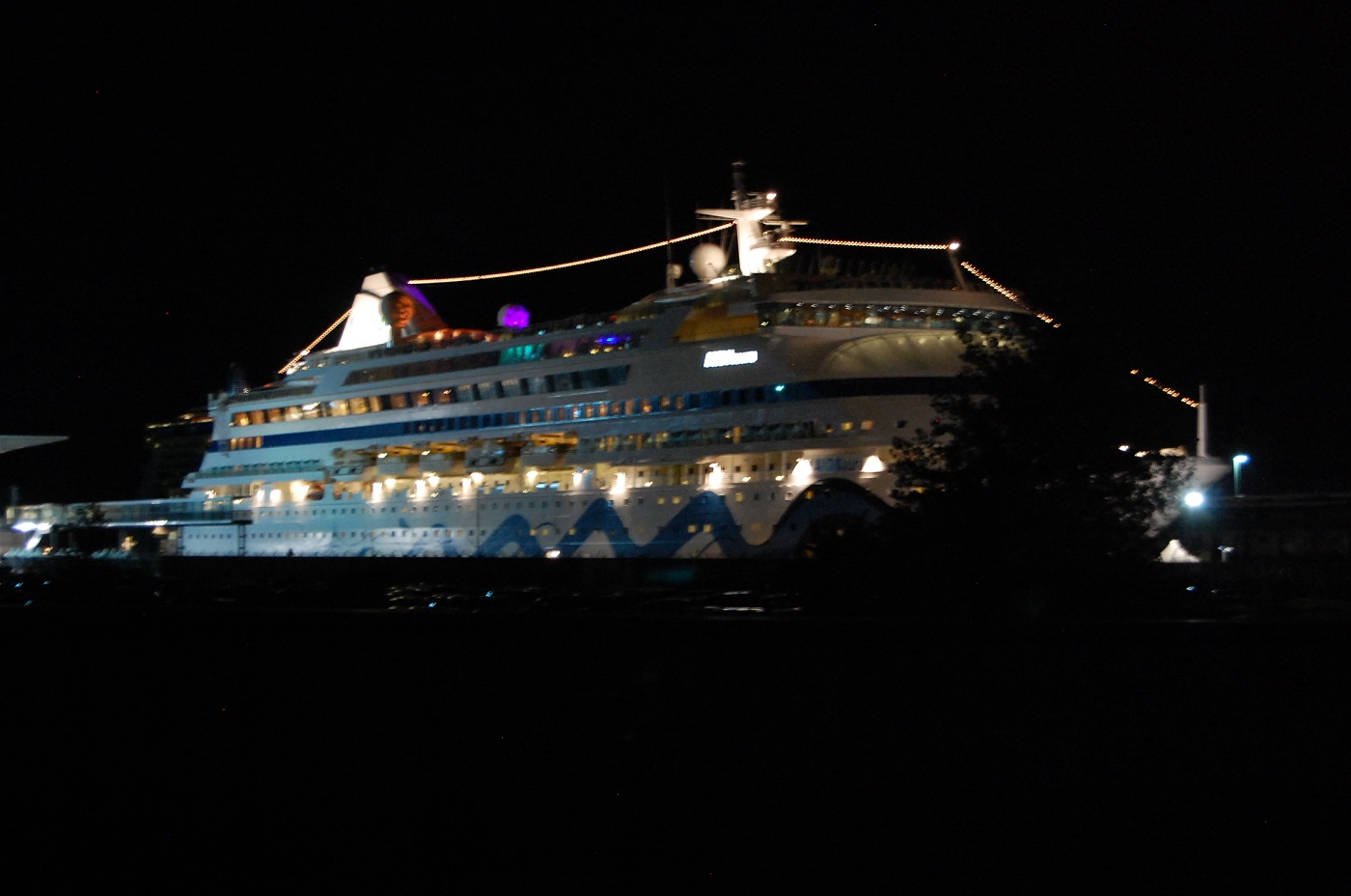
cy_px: 448
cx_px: 676
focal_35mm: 69
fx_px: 2585
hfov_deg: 29.3
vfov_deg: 19.7
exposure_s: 1/4
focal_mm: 46
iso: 1600
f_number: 5.3
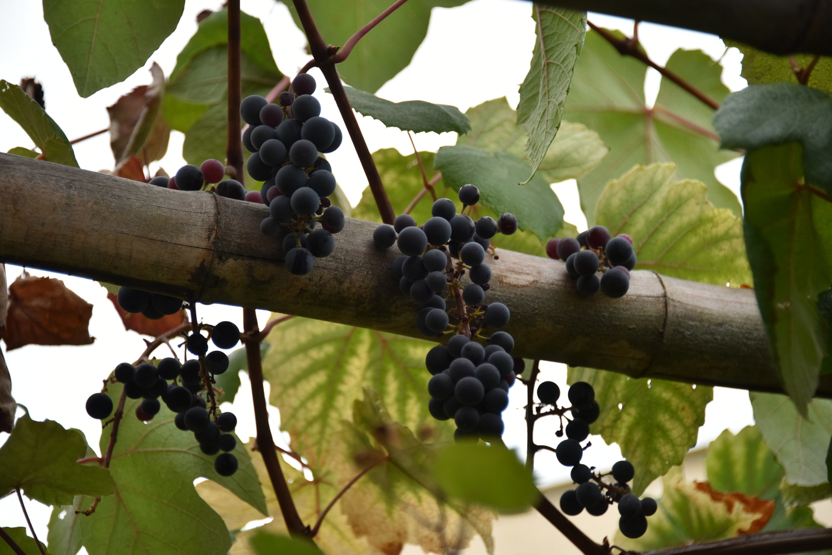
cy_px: 278
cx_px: 416
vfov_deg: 5.5
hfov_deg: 8.2
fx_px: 5779
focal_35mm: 250
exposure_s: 1/500
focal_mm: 250
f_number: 5.6
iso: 400
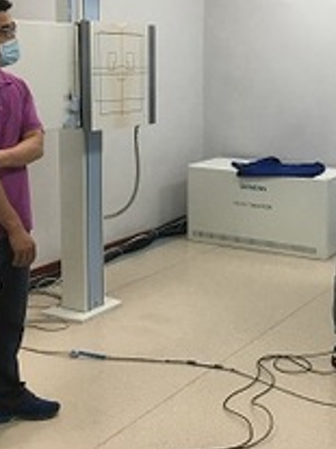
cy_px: 164
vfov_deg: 34.2
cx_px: 262
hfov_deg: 25.7
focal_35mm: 56
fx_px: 725
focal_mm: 4.15
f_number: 2.2
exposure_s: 1/33
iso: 40
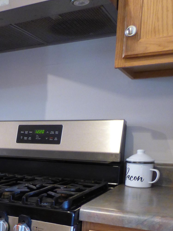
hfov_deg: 28.7
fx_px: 307
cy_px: 191
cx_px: -15
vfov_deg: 39.3
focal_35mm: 46
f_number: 2.8
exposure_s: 1/20
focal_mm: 3.58
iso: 400
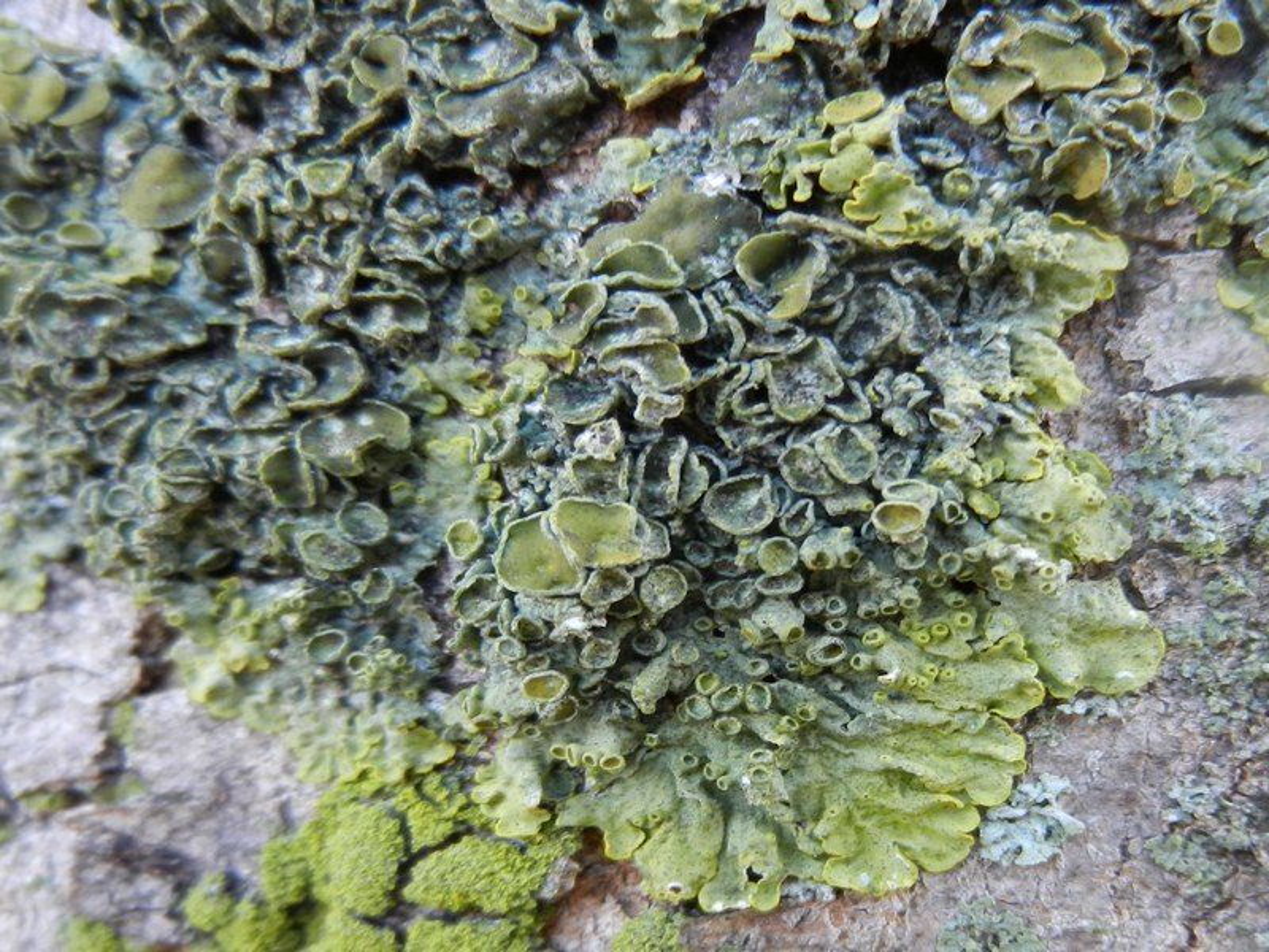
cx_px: 634
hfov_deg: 69.4
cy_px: 476
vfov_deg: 54.9
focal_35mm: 25
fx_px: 916
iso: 160
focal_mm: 4.5
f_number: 3.5
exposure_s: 1/40
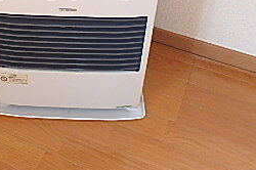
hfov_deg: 35.0
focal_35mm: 56
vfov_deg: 22.9
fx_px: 398
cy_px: -11
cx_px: 68
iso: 250
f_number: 3.5
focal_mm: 3.7
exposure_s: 1/30
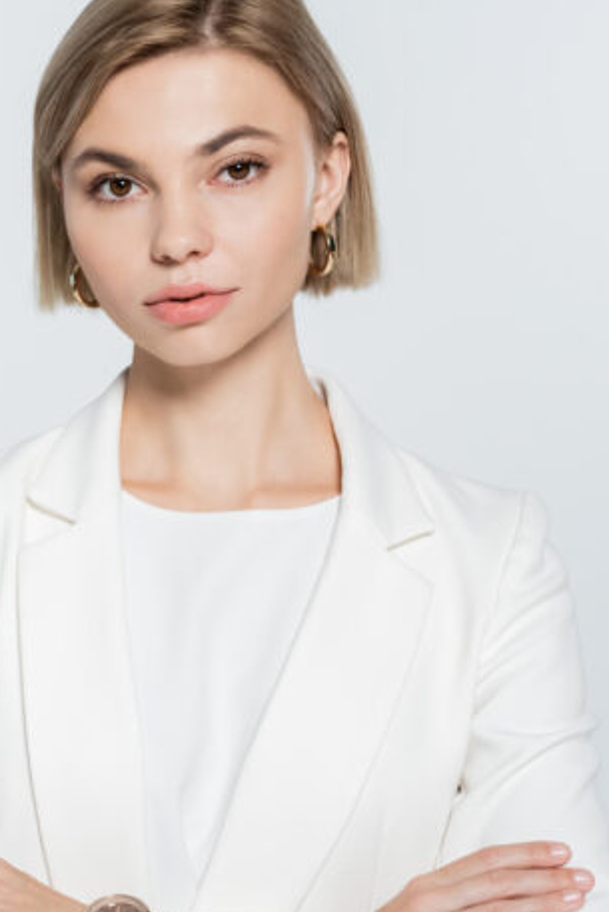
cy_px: 566
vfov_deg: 18.2
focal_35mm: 112
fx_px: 2840
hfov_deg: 11.8
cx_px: -268
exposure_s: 1/200
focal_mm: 50
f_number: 4
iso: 100
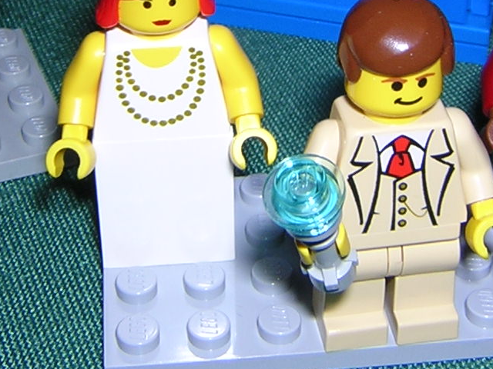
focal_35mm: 90
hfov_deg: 21.8
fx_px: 1282
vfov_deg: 15.9
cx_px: 267
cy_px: -38
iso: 100
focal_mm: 4.7
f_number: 5.2
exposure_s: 1/60.1
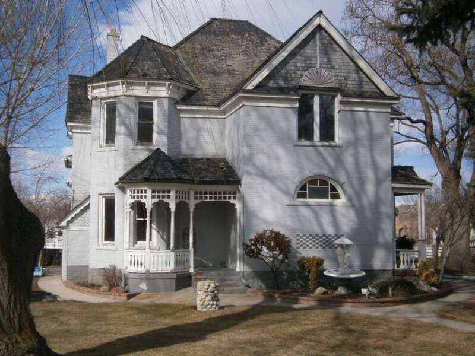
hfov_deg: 40.4
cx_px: 238
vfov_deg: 30.9
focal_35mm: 47
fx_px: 645
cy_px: 178
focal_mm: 8.3
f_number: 3.4
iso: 80
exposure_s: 1/1250
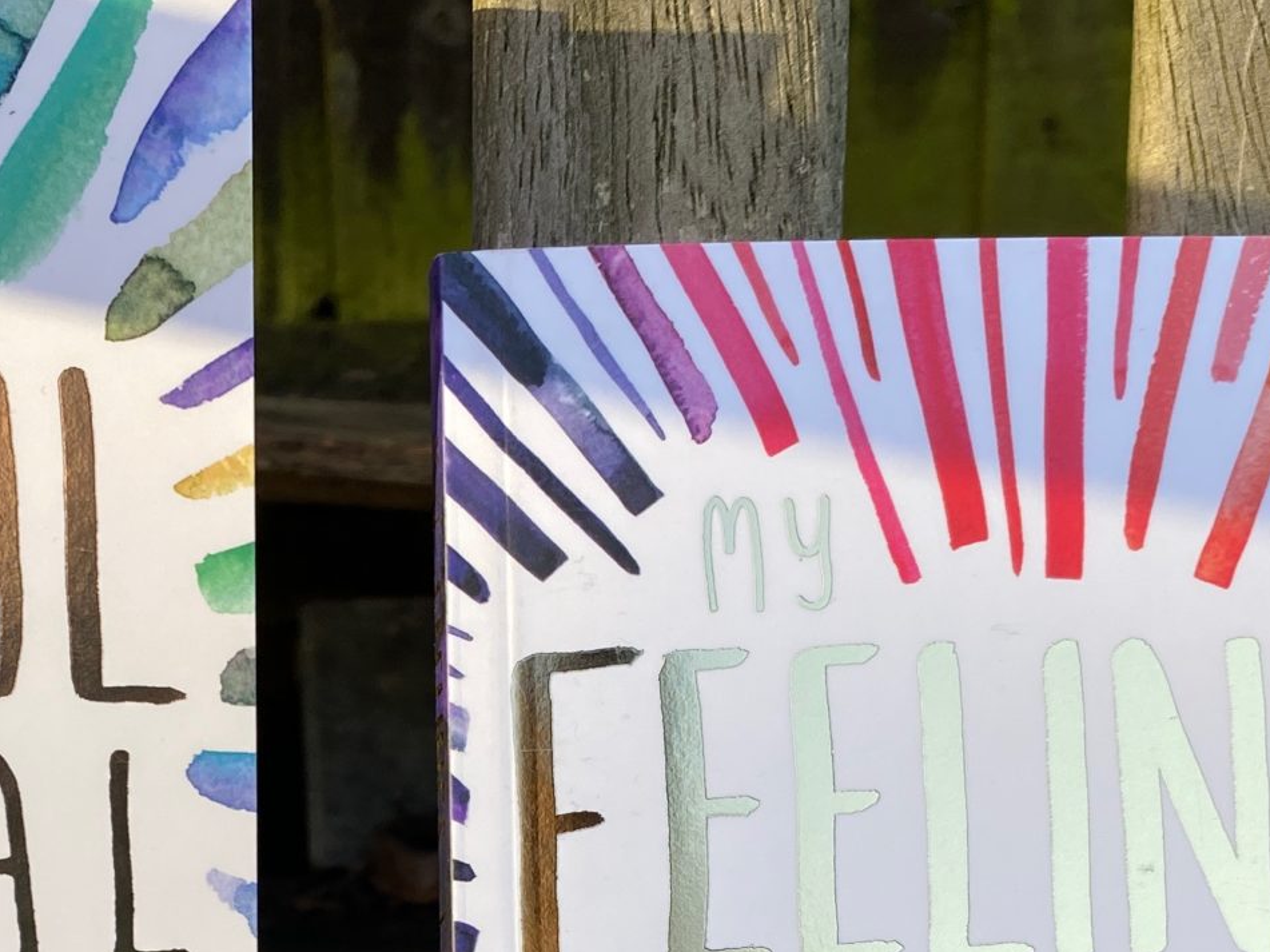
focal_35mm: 70
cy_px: 959
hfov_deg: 27.5
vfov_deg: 20.3
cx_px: 361
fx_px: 2568
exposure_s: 1/522
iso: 32
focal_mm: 4.25
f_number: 1.8
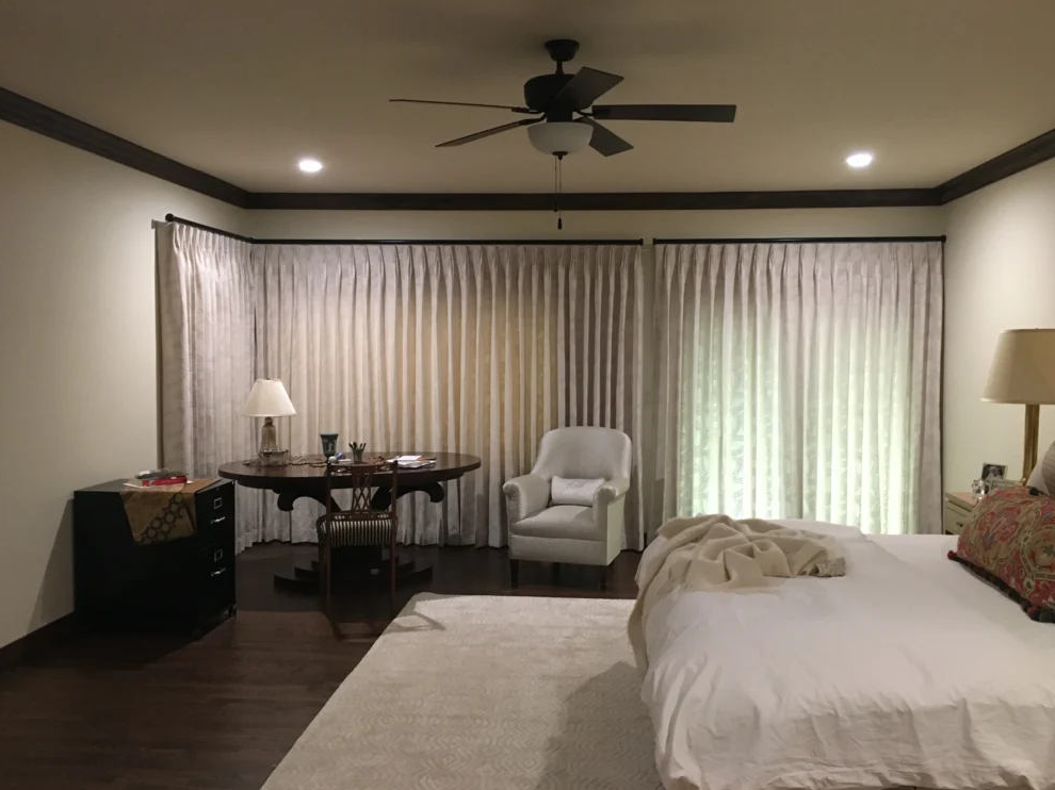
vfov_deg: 46.8
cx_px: 539
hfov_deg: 60.0
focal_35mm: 30
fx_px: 914
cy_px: 393
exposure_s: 1/20
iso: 200
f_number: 2.2
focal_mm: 4.15
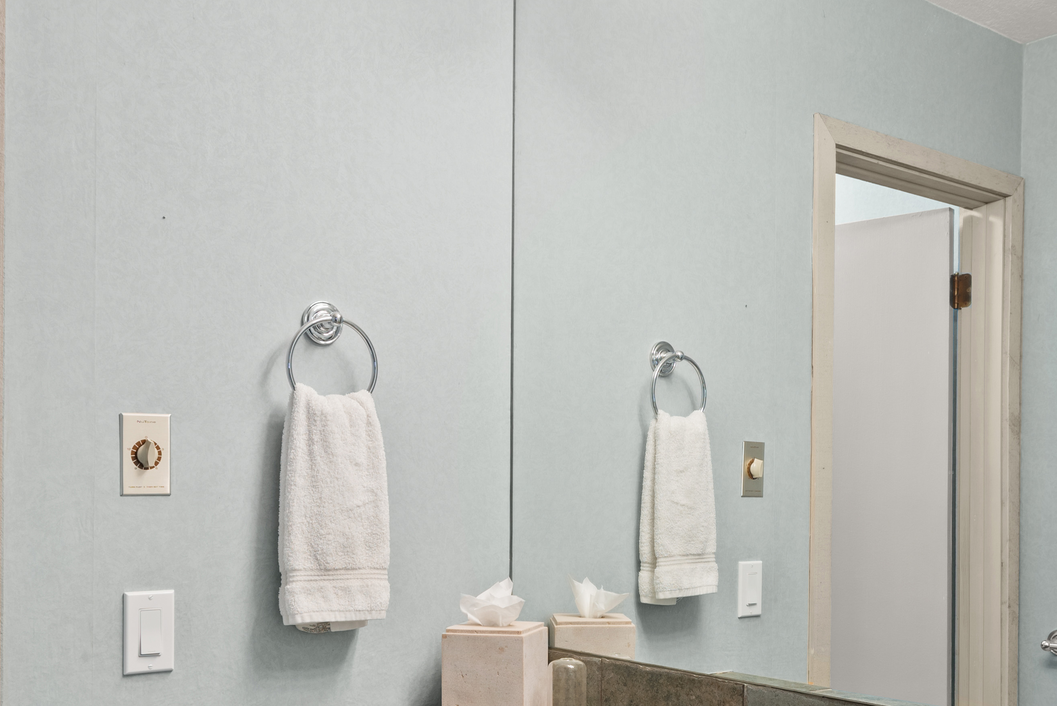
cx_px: 541
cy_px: 552
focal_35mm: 39
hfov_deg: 49.5
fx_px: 1146
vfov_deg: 33.4
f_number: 7.1
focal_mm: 17
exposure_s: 1.3
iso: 100
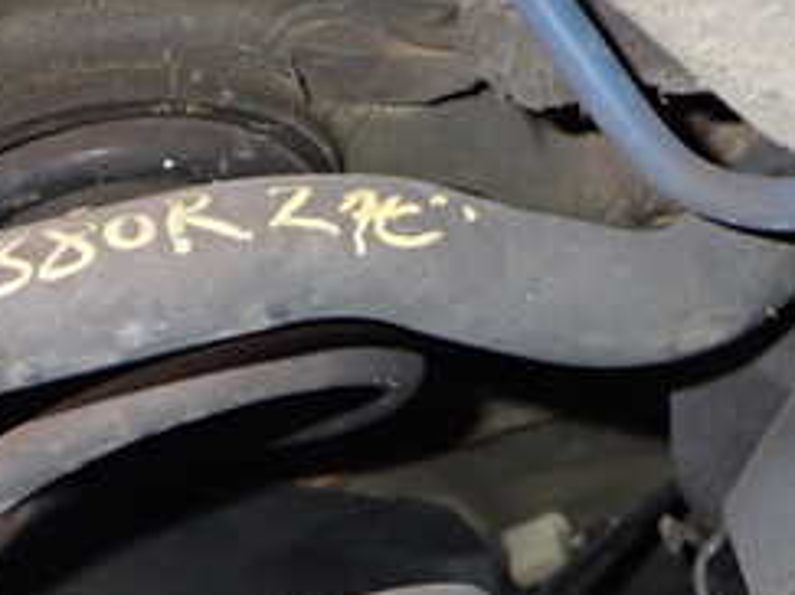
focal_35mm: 74
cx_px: 226
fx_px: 1699
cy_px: 229
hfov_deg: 26.1
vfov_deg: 19.9
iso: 400
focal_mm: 5.4
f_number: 6.3
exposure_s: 1/30
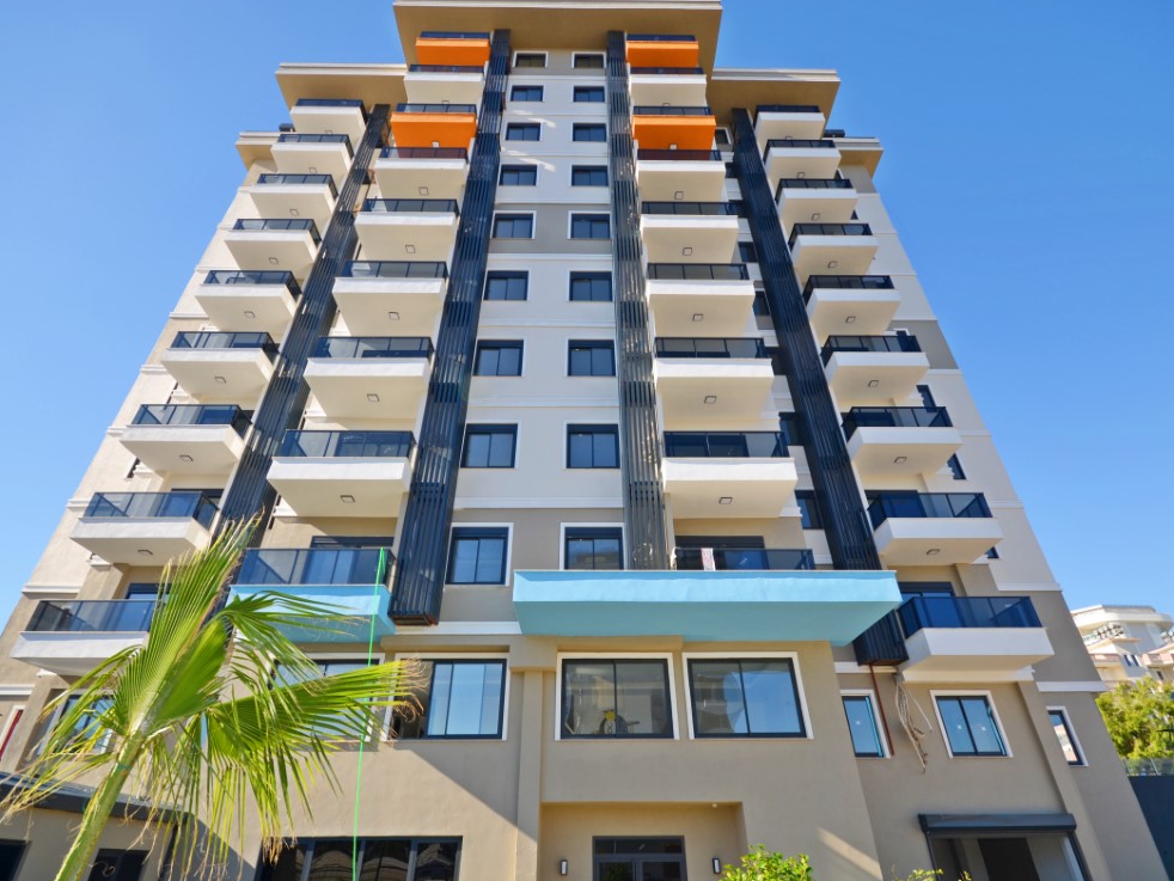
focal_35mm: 17
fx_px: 577
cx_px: 599
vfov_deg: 74.7
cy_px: 447
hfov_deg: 91.0
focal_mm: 10
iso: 100
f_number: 7.1
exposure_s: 1/200
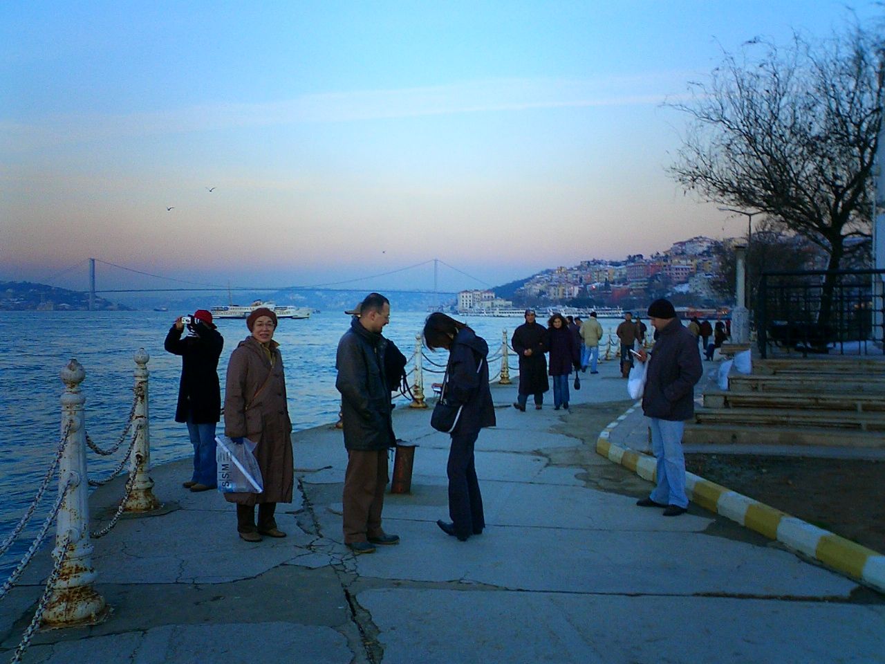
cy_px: 332
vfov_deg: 38.7
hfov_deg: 50.1
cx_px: 442
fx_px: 946
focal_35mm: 37
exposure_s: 1/80
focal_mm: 5.6
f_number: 3.5
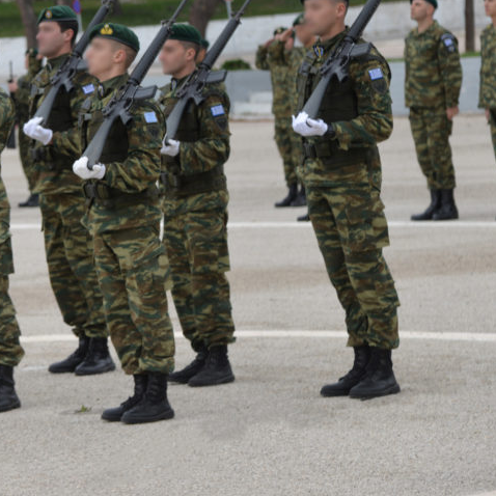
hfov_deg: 7.8
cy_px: 98
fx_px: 3631
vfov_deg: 7.8
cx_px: -47
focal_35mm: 224
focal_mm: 105
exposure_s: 1/125
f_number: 5.6
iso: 200
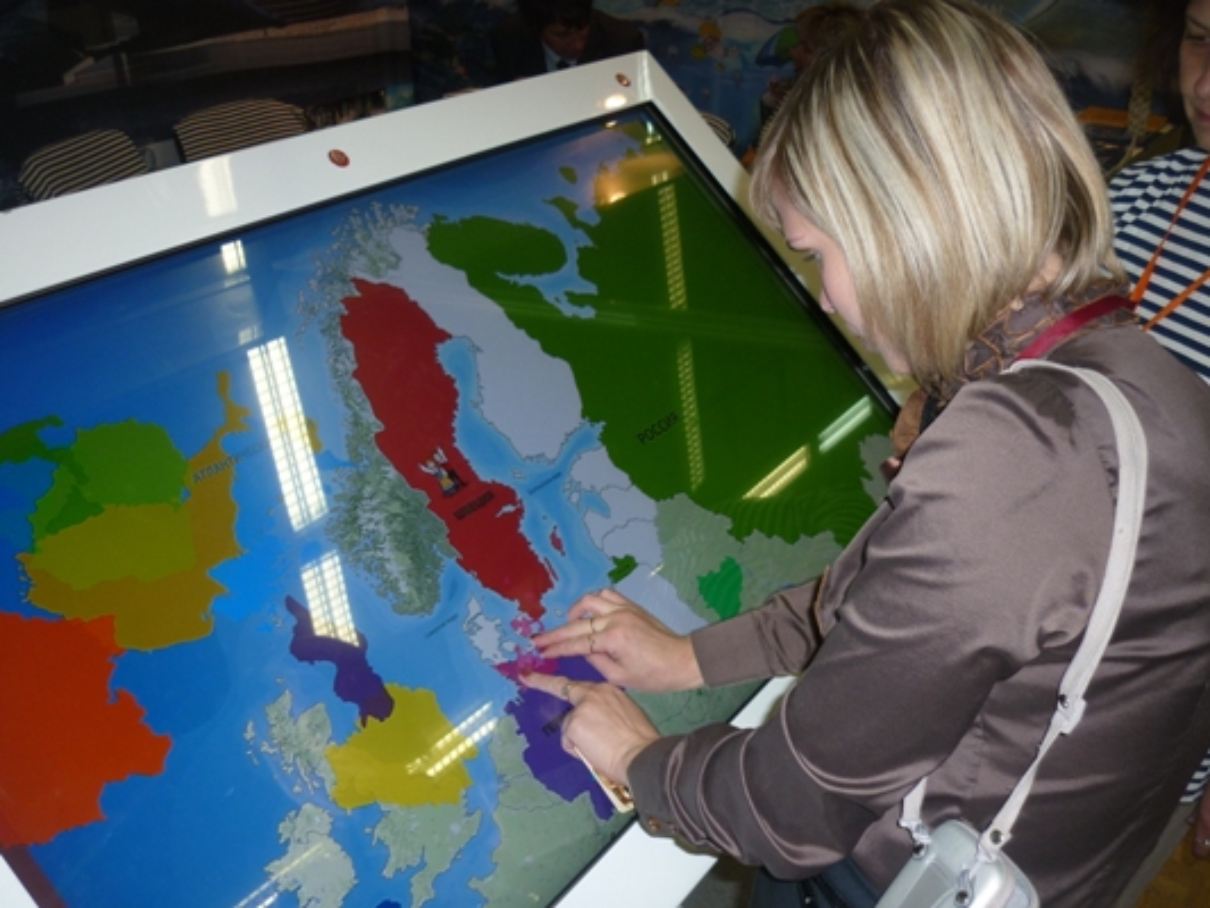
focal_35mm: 33
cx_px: 605
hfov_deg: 55.3
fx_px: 1154
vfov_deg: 43.0
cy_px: 454
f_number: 2.8
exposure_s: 1/60
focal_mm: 5.5
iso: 100
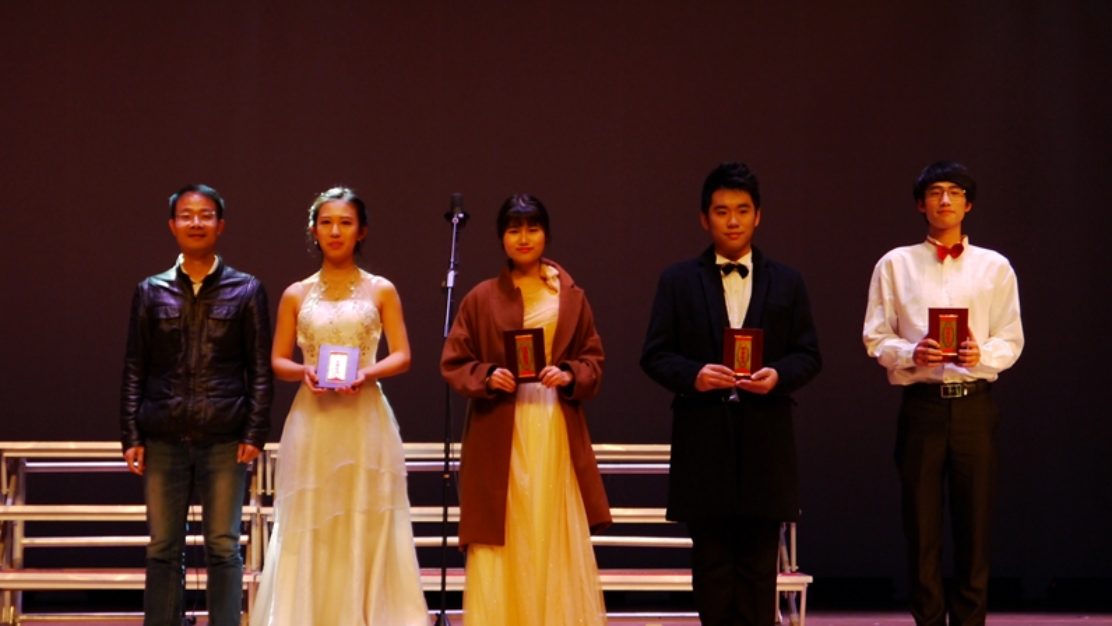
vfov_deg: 14.9
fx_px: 2389
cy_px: 391
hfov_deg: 26.2
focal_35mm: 81
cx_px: 557
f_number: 5.4
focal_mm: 37
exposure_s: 1/80
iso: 500
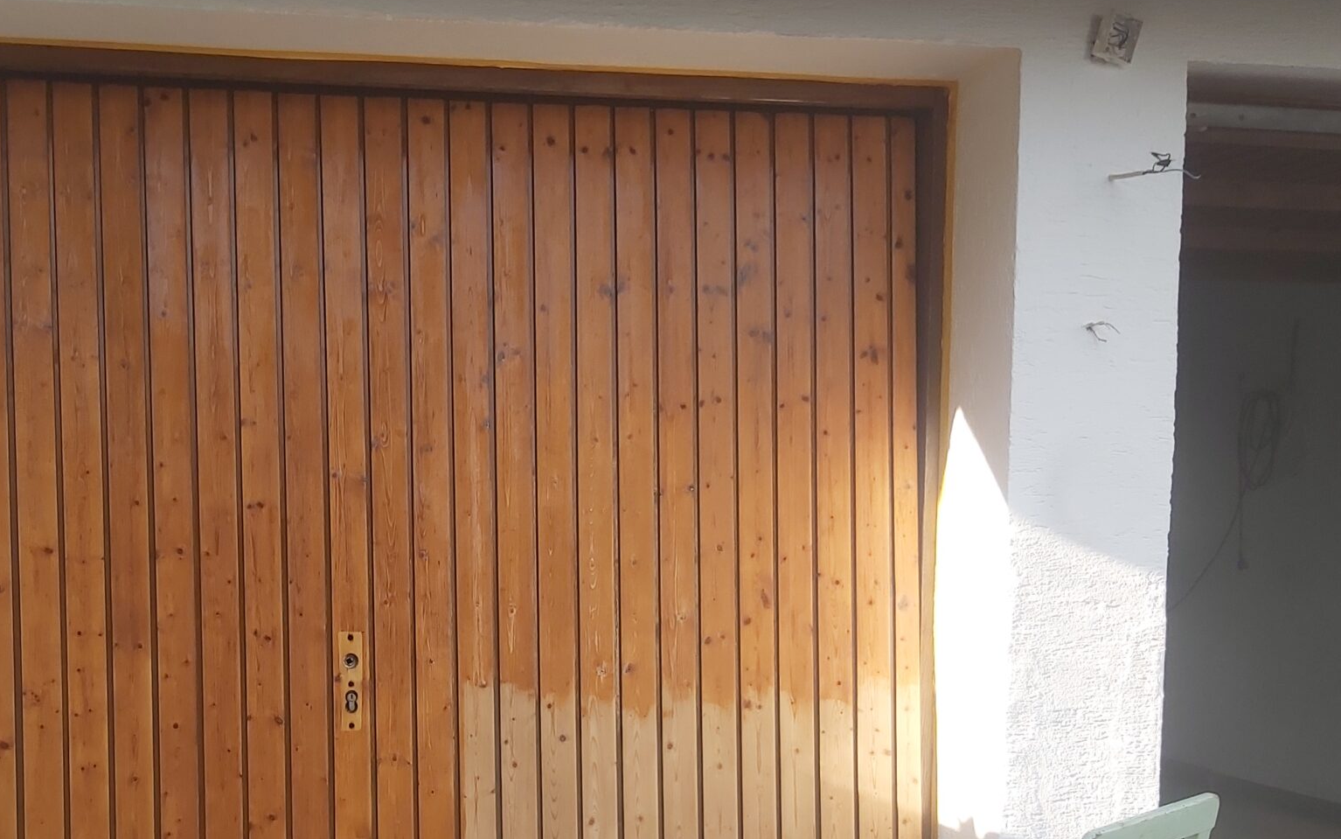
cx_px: 439
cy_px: 687
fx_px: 1681
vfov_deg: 27.4
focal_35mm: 46
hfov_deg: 42.8
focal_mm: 3.92
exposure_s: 1/503
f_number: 1.7
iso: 64
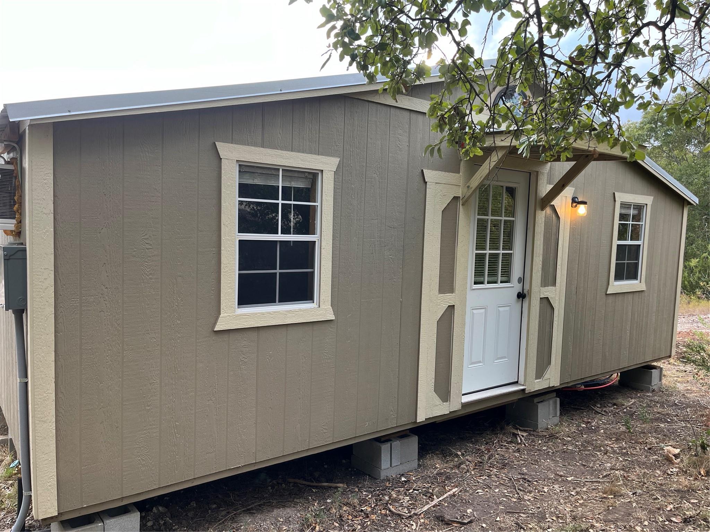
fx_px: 533
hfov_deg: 67.3
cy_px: 266
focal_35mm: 26
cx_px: 355
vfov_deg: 53.1
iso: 50
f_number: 1.6
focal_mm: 5.1
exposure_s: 1/170
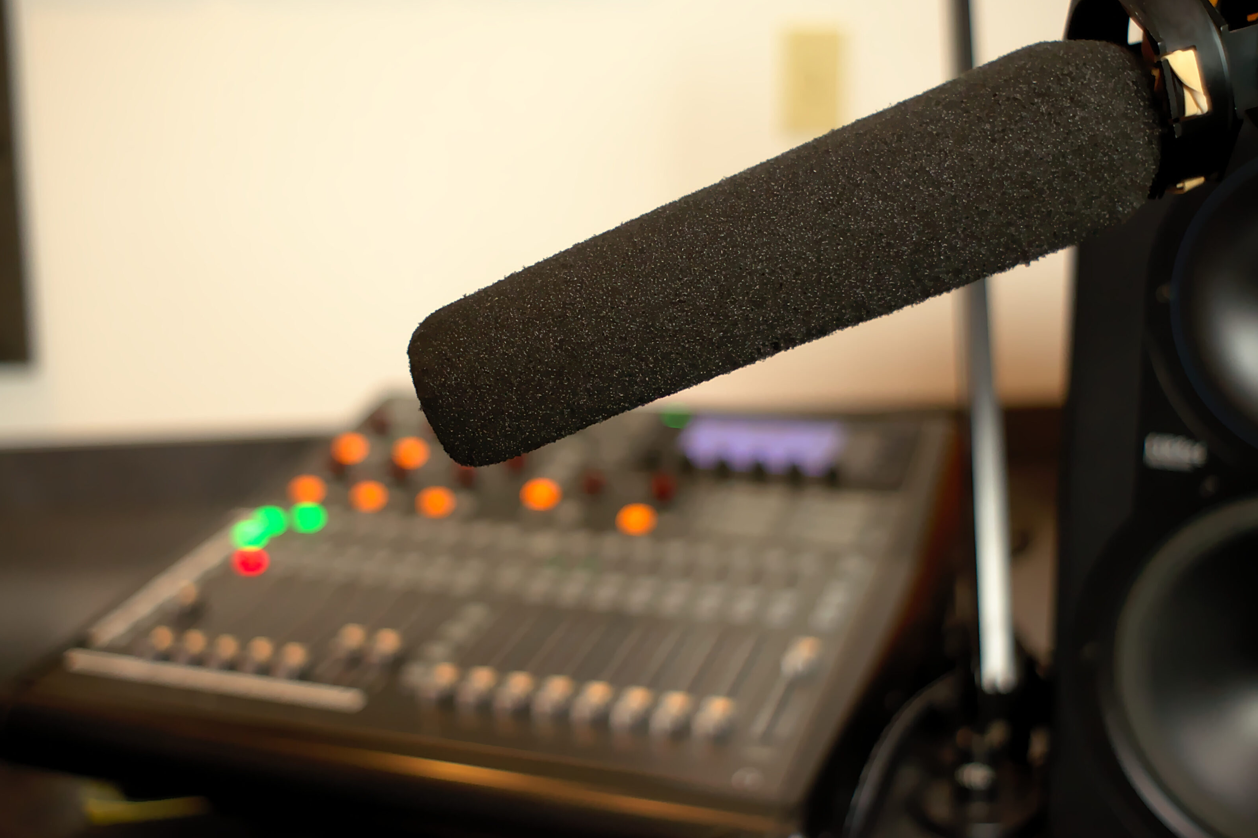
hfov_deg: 45.4
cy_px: 417
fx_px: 1502
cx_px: 618
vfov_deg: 31.2
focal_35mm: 43
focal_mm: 28
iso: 800
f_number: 2.5
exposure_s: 1/100
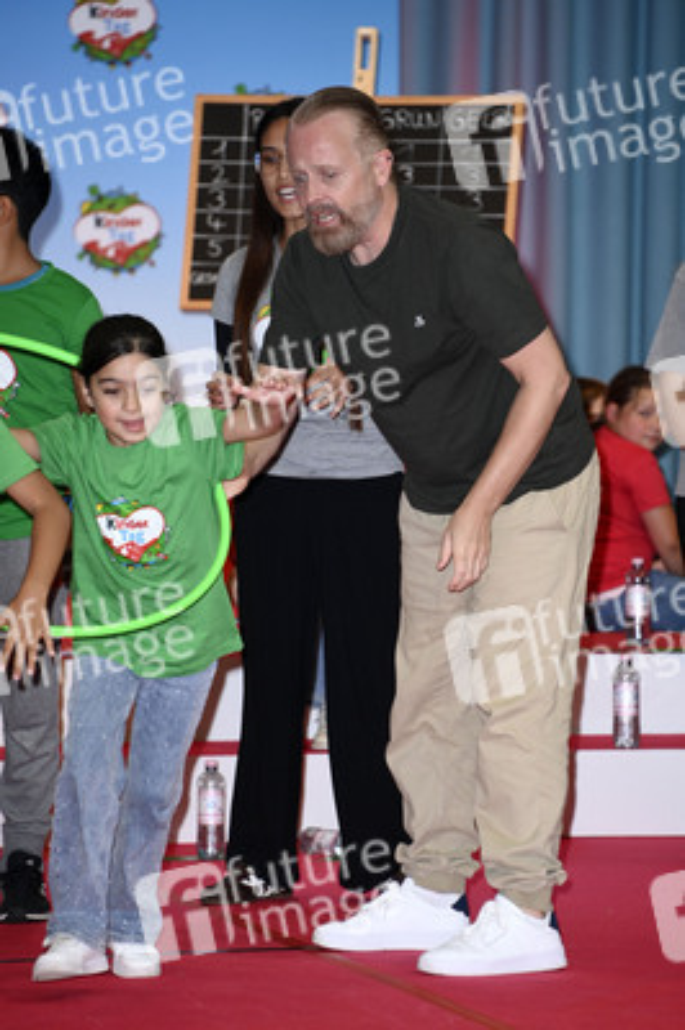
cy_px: 515
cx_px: 342
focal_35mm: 230
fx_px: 6575
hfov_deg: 6.0
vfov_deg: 9.0
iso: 1000
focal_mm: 230
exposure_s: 1/200
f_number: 5.6
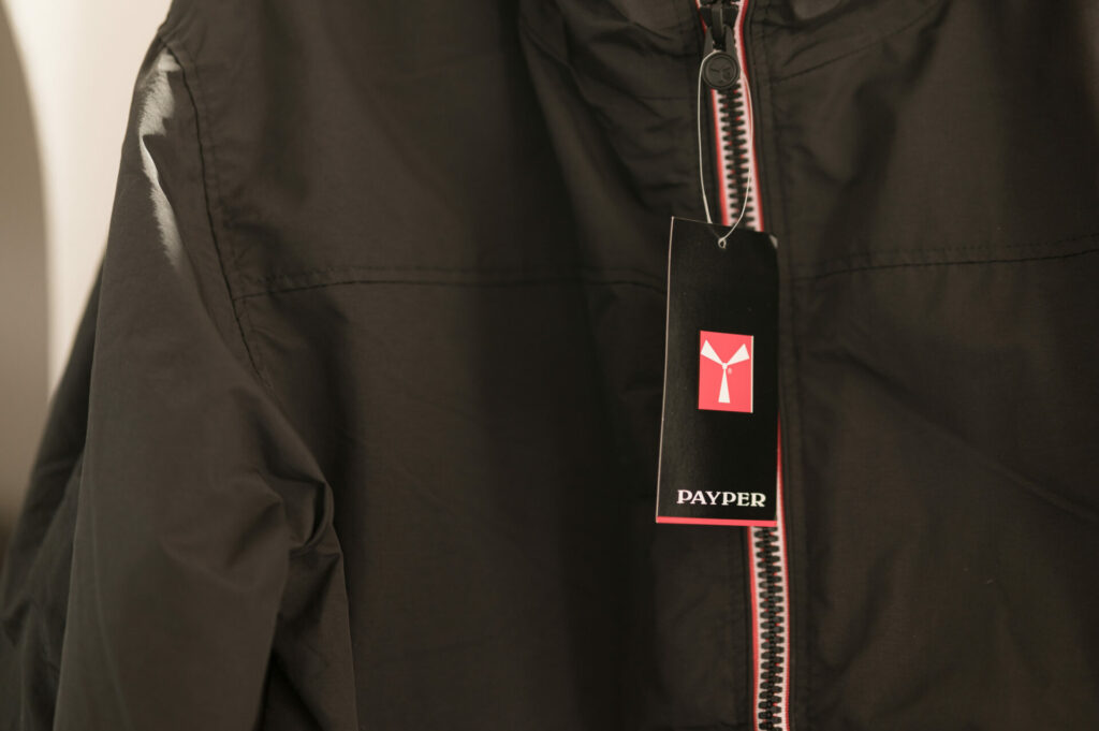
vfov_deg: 16.0
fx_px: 2593
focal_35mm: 85
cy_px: 366
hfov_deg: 23.9
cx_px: 550
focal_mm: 85
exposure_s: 1/125
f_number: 1.8
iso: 400
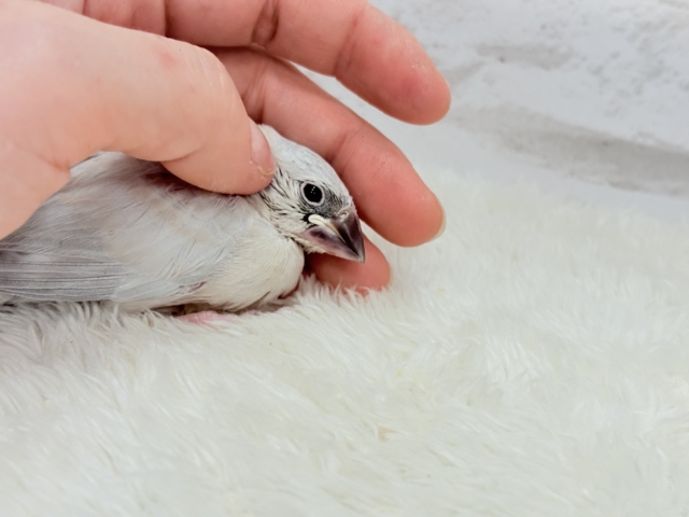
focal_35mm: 52
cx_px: 344
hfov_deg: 36.8
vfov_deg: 28.0
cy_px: 258
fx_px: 1035
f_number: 1.6
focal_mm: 5.96
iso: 100
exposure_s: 1/100
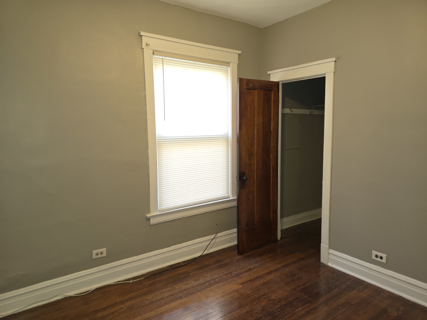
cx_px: 214
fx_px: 284
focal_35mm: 23
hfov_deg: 73.9
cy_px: 160
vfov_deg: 58.9
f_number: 1.7
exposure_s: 1/24
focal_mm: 6.3
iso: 160
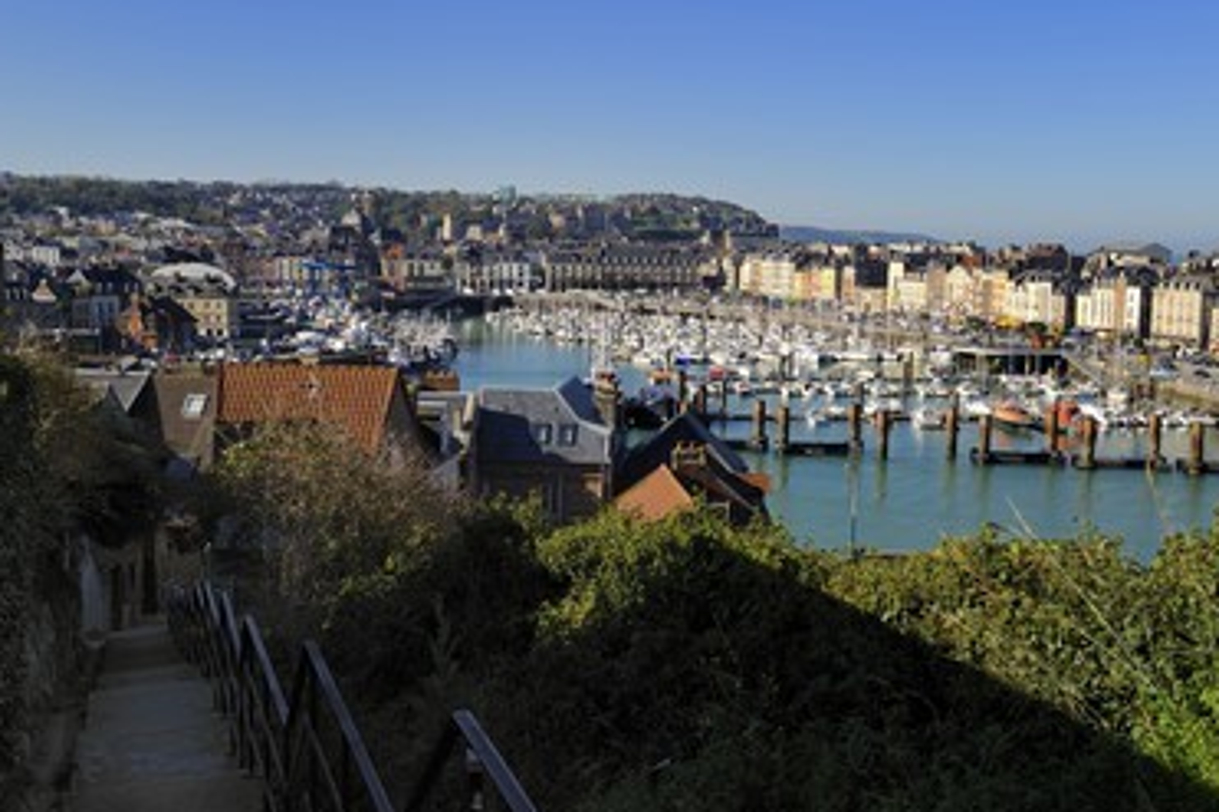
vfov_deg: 31.2
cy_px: 401
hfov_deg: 45.4
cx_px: 664
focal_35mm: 43
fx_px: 1455
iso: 200
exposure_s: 1/160
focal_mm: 38
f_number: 13
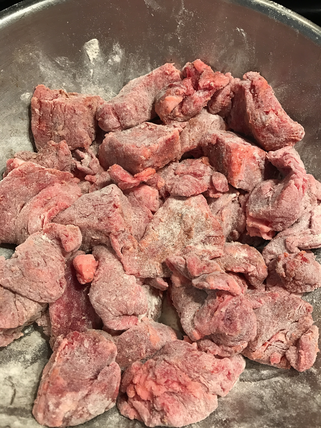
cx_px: 160
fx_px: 346
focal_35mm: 28
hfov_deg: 49.7
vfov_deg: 63.4
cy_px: 214
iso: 40
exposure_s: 1/17
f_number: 1.8
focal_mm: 3.99
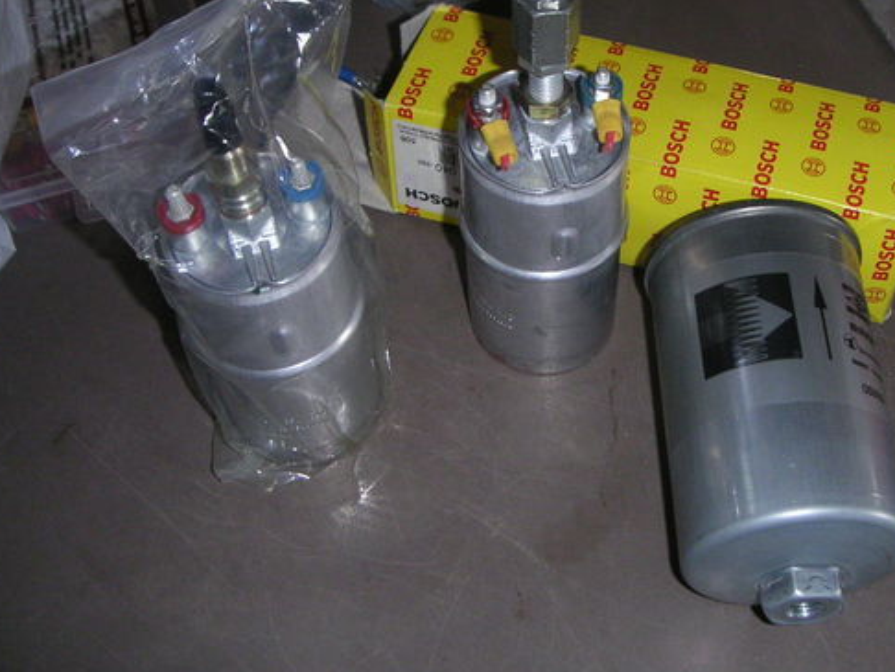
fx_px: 1293
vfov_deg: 29.1
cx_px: 562
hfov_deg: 37.9
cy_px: 278
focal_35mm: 50
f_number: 2.8
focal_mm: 6
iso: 160
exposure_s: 1/45
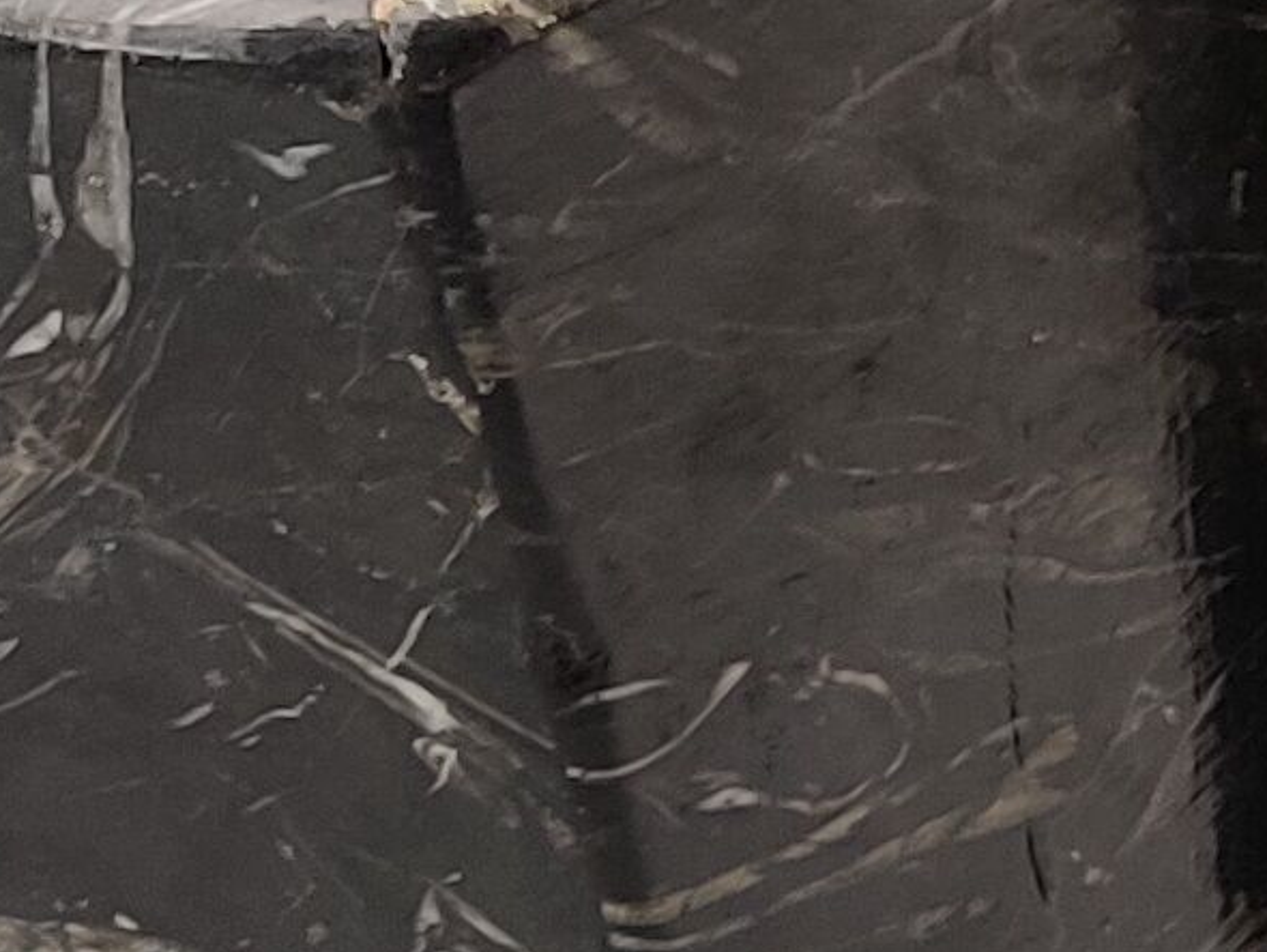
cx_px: 2154
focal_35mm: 183
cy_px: -129
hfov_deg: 10.3
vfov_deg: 8.1
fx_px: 6701
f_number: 1.65
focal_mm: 4.75
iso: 160
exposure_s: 1/50
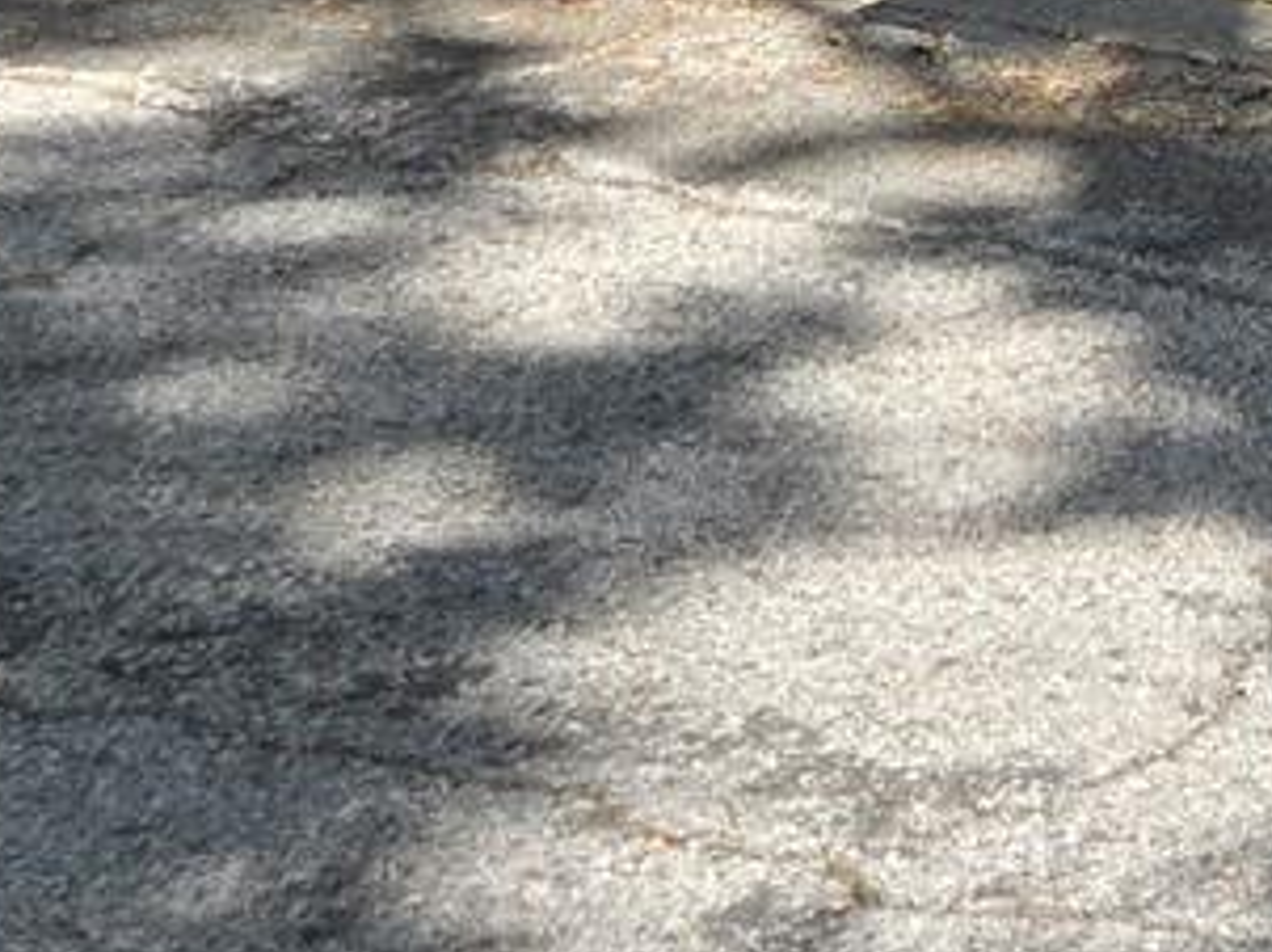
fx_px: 4479
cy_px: -1407
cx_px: 1824
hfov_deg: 15.1
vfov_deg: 10.3
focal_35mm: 122
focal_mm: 5.4
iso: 25
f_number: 1.8
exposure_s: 1/850
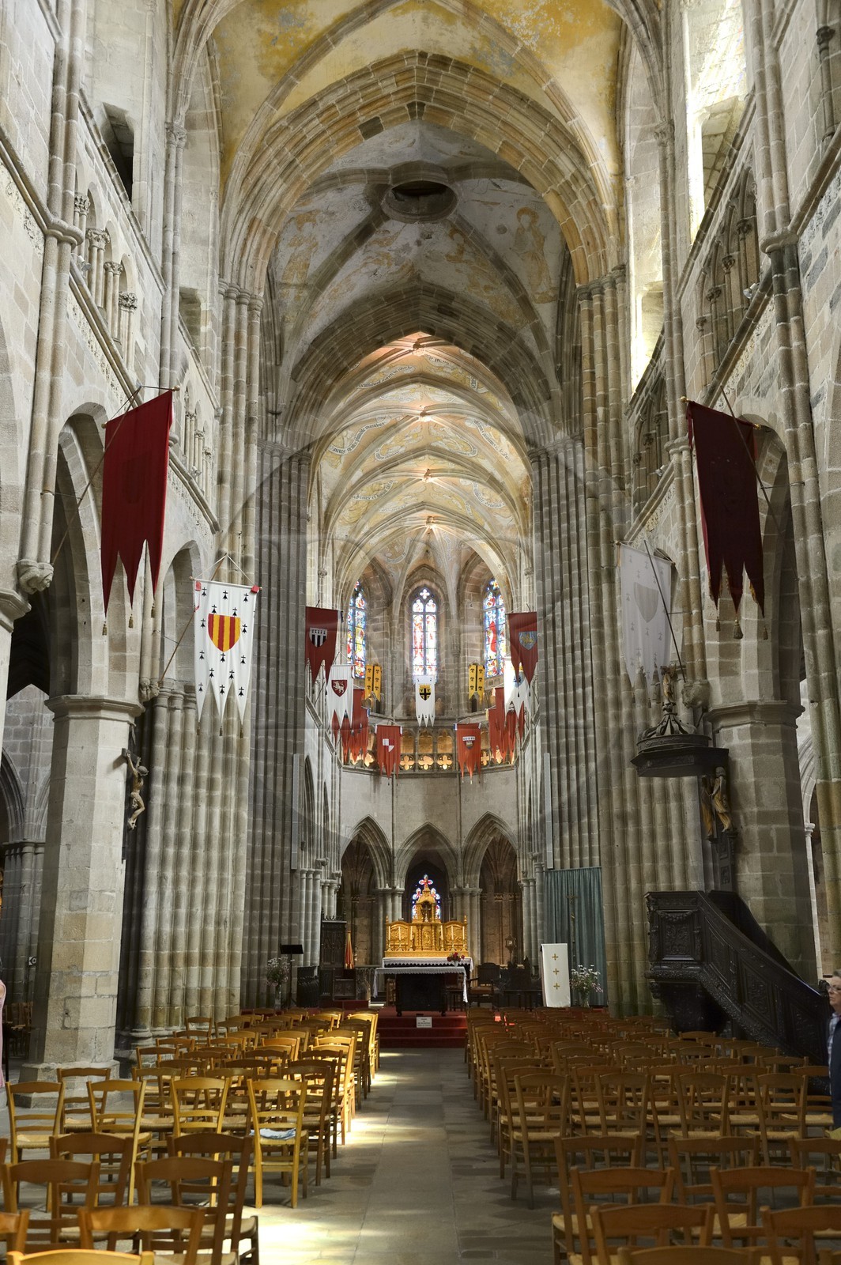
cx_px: 420
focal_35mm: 35
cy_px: 632
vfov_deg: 54.5
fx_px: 1228
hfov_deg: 37.8
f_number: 4.5
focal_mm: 35
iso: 1600
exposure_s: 1/80
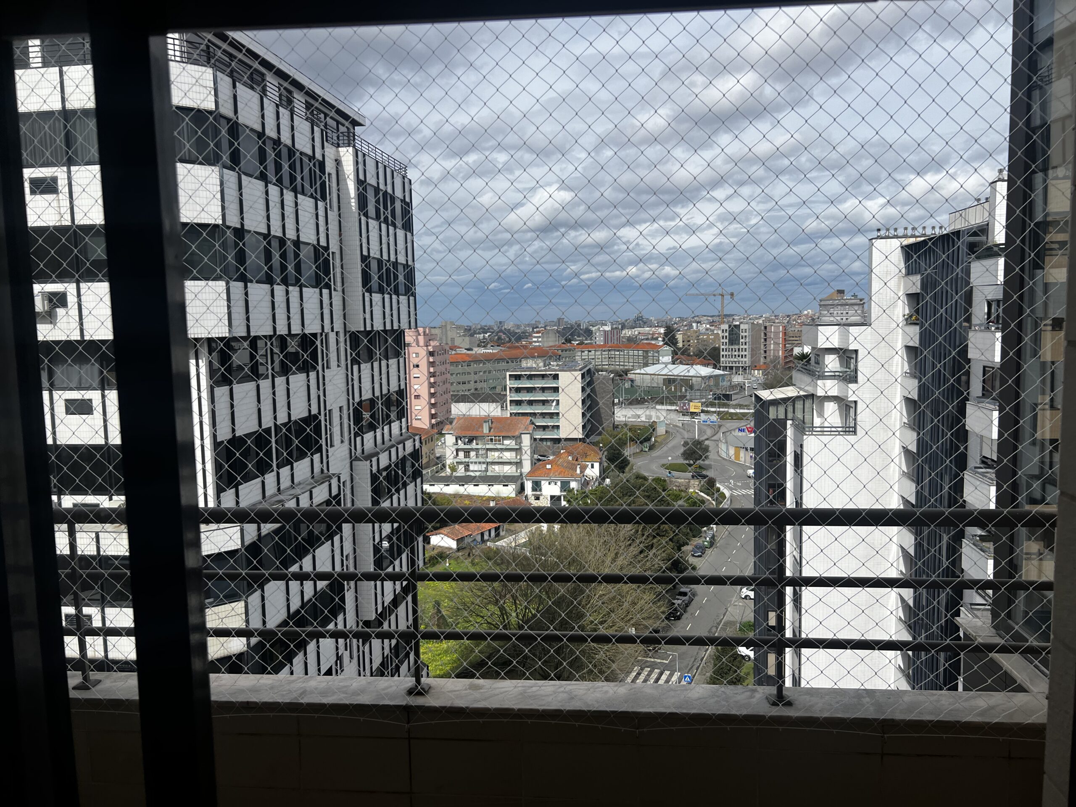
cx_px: 538
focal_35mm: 26
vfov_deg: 53.1
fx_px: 808
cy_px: 404
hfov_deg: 67.3
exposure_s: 1/5882
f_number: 1.5
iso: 50
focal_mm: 5.7
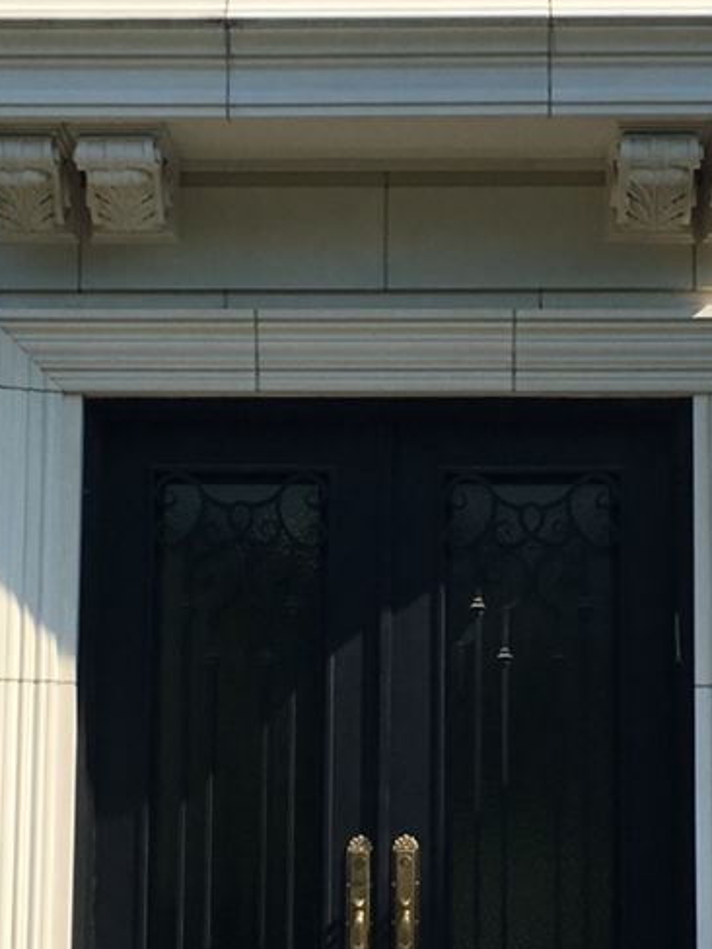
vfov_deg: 20.6
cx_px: 375
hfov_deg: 15.6
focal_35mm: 95
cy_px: 578
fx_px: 2605
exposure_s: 1/1479
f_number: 2.2
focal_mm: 4.15
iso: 25
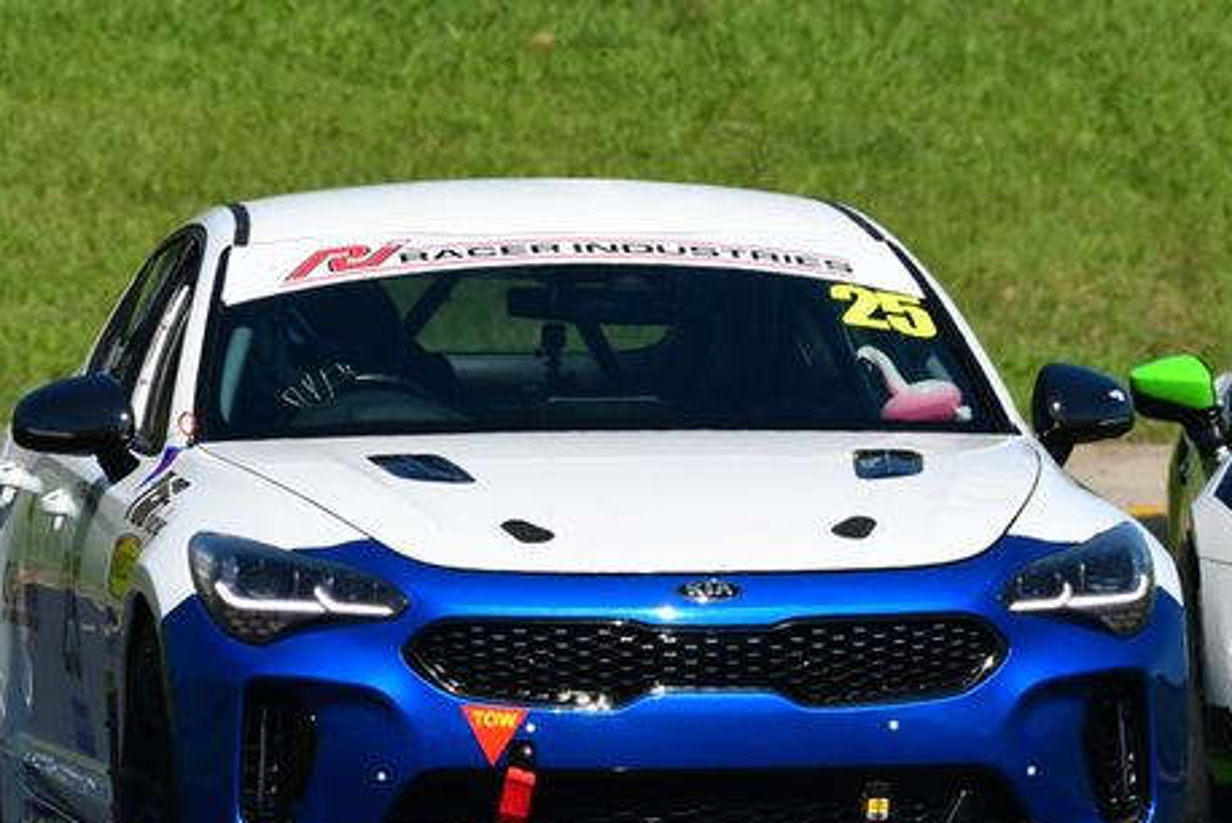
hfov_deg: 2.5
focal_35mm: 839
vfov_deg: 1.6
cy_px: 438
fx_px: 28730
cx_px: 554
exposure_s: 1/640
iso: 320
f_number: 11
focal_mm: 320
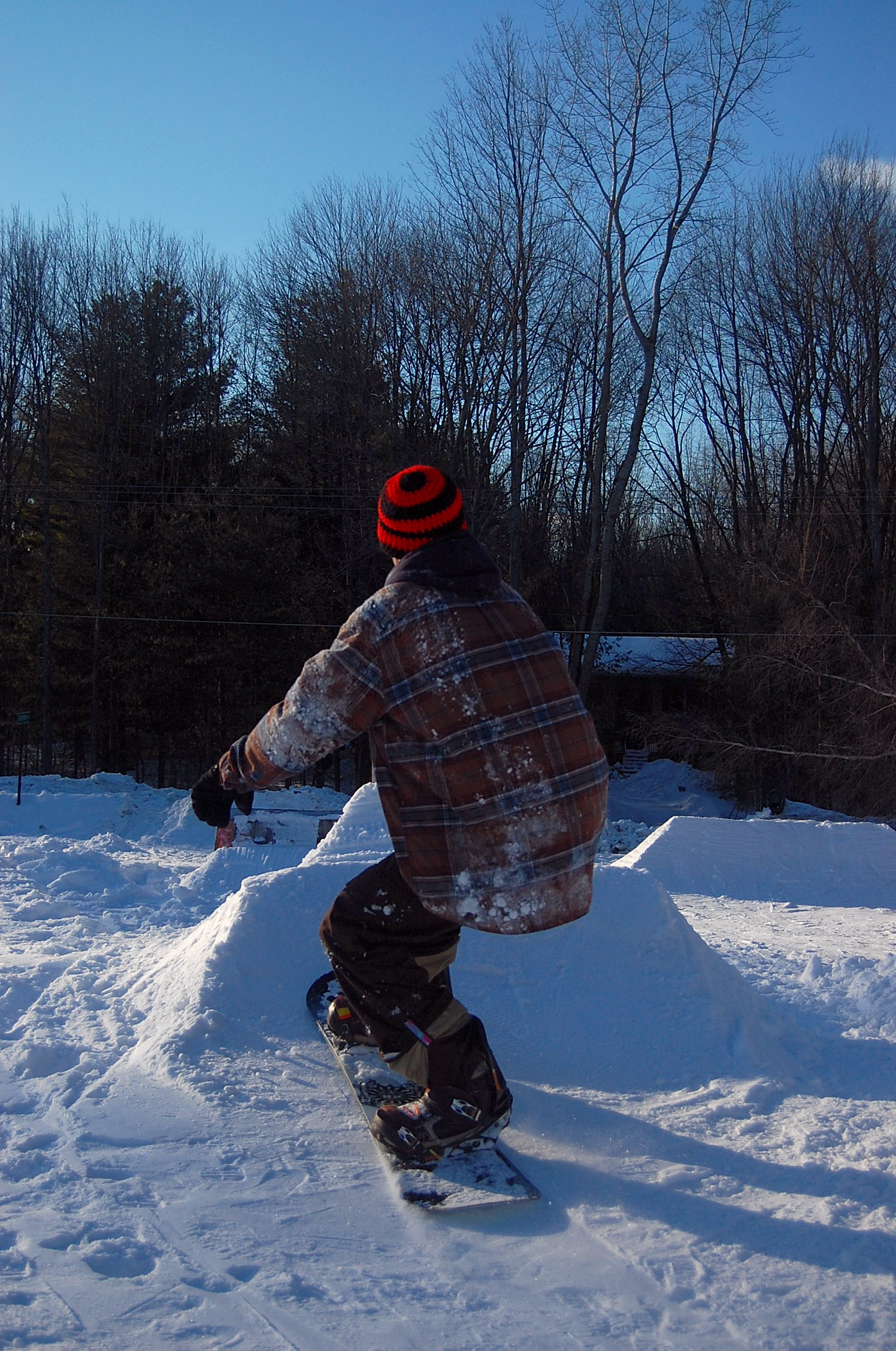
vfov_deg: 38.9
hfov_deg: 26.4
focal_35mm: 51
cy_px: 676
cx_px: 448
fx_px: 1911
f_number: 4.5
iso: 400
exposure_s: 1/4000
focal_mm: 34
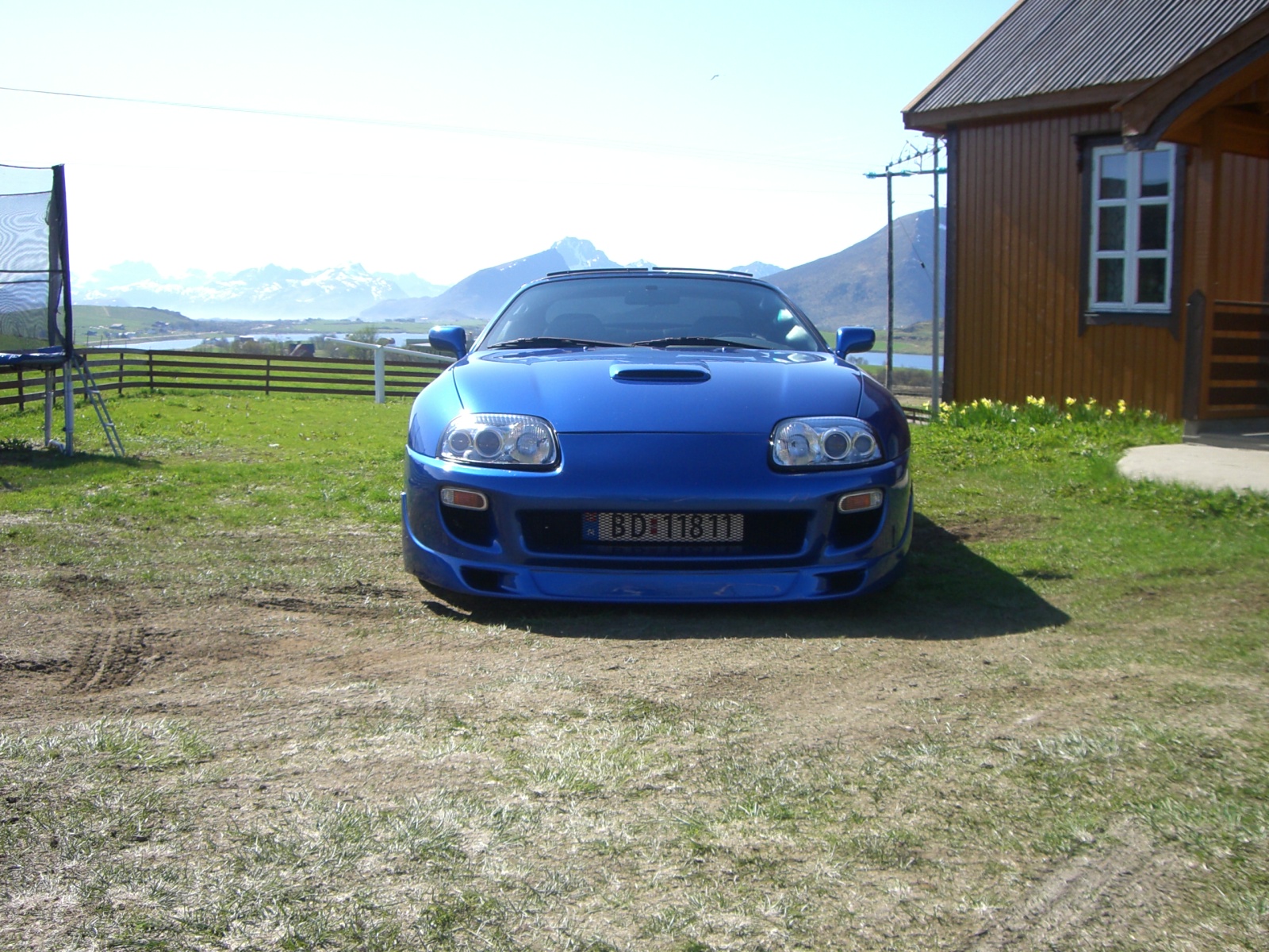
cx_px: 634
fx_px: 1393
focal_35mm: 38
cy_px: 476
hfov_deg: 49.0
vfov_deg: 37.7
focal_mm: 6.2
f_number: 4.3
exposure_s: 1/400
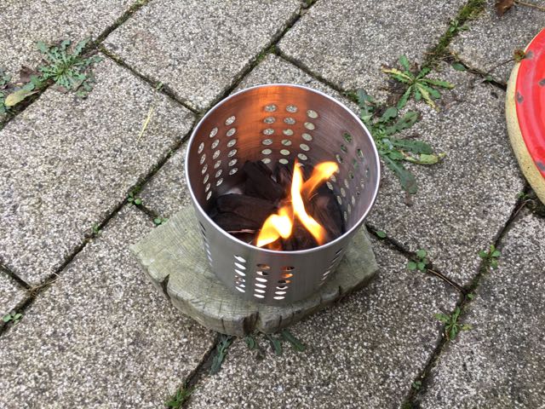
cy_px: 204
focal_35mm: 29
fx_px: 457
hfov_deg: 61.7
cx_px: 272
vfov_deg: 48.2
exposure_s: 1/50
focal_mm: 4.15
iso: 25
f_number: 2.2
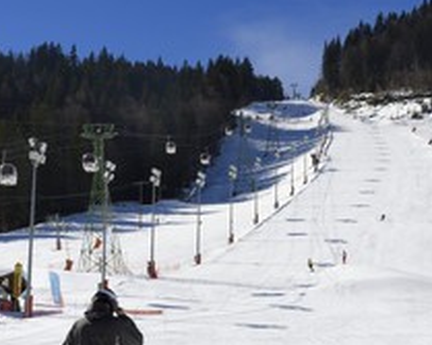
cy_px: 281
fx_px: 843
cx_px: 246
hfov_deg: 28.7
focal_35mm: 66
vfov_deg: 22.8
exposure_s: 1/200
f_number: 16
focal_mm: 35
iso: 200
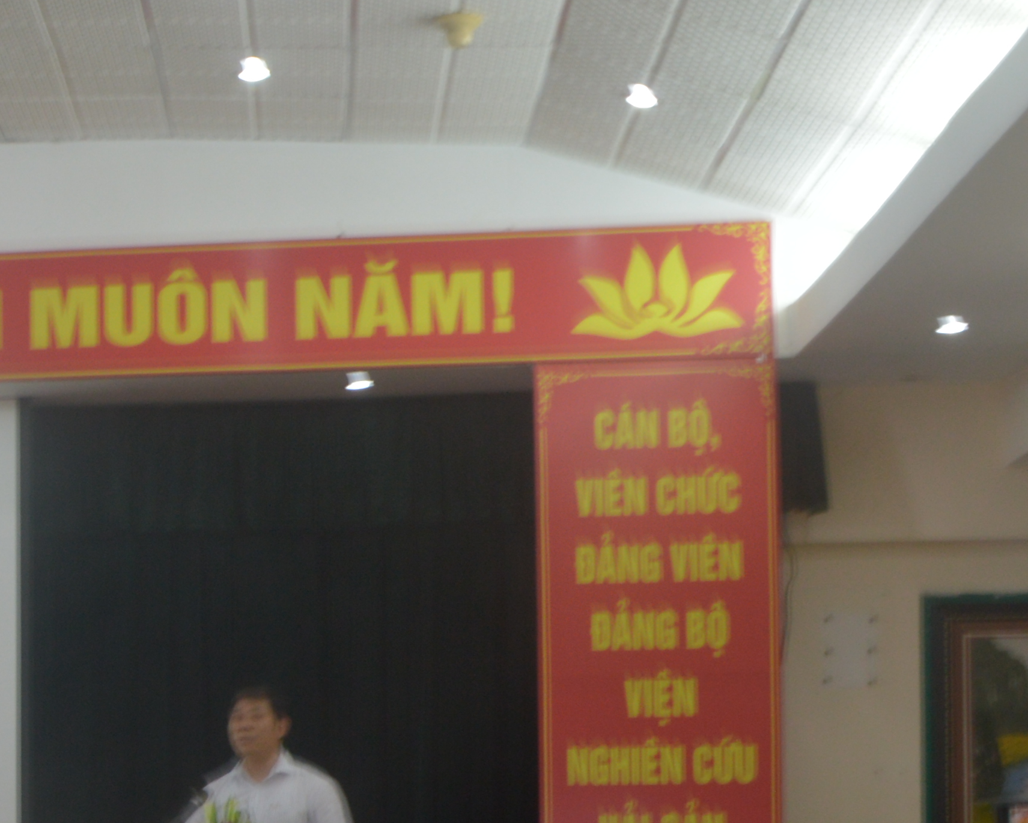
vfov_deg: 16.9
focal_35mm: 89
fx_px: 2708
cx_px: -388
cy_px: 848
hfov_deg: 19.5
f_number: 11
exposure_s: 1/2.5
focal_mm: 18
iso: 200
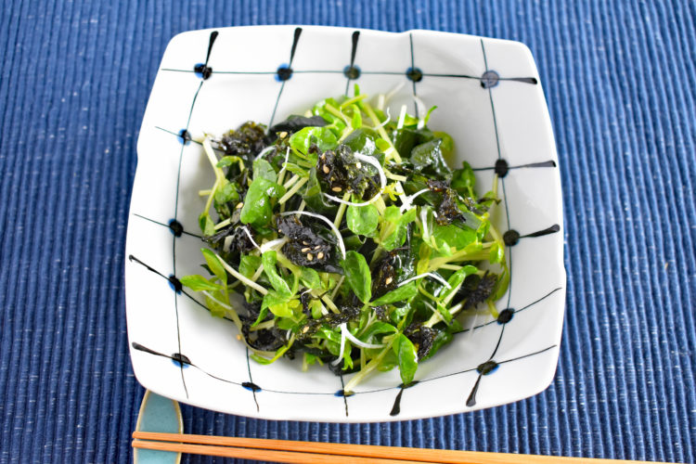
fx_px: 899
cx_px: 348
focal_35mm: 46
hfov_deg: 42.3
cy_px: 232
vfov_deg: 28.9
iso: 1250
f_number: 4.2
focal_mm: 31
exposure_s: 1/125
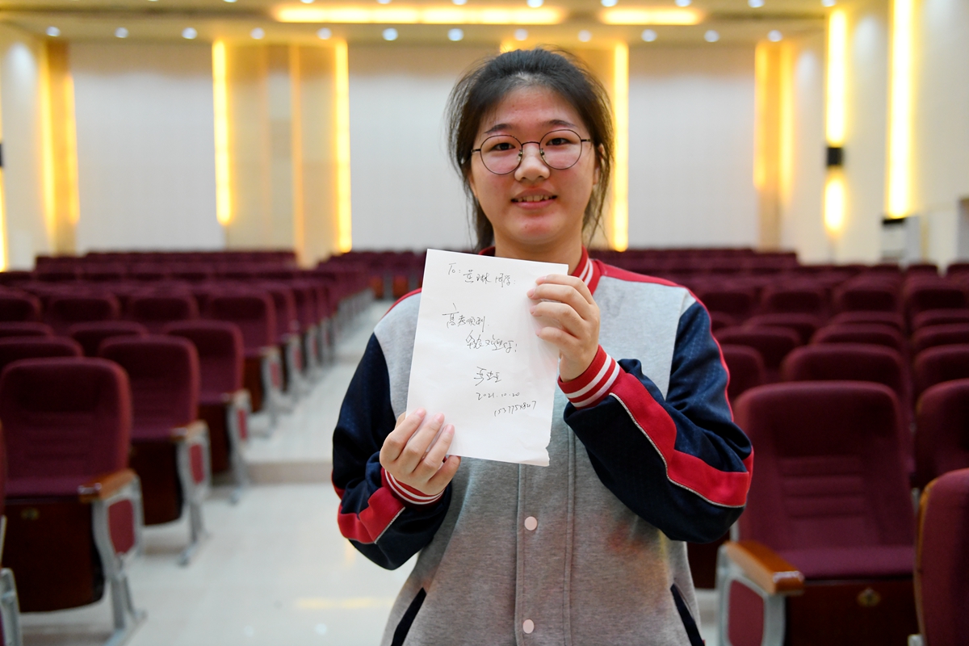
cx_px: 484
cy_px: 323
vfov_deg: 38.9
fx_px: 915
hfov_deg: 55.8
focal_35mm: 34
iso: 3200
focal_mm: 34
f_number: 2.8
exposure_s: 1/250
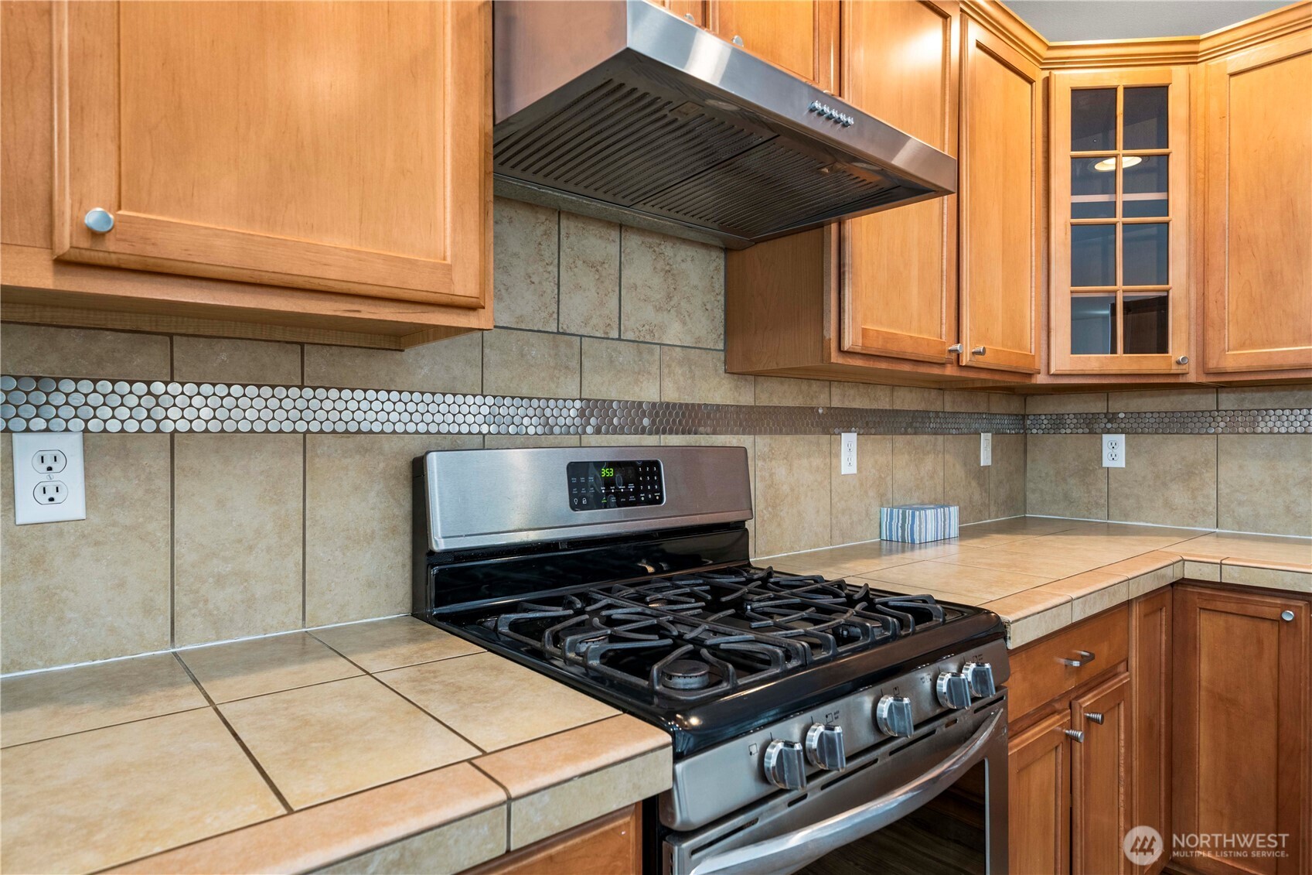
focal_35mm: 19
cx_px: 656
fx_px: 692
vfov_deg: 64.5
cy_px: 438
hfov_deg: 86.9
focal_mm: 19
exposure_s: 1/3
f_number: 6.3
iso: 1000
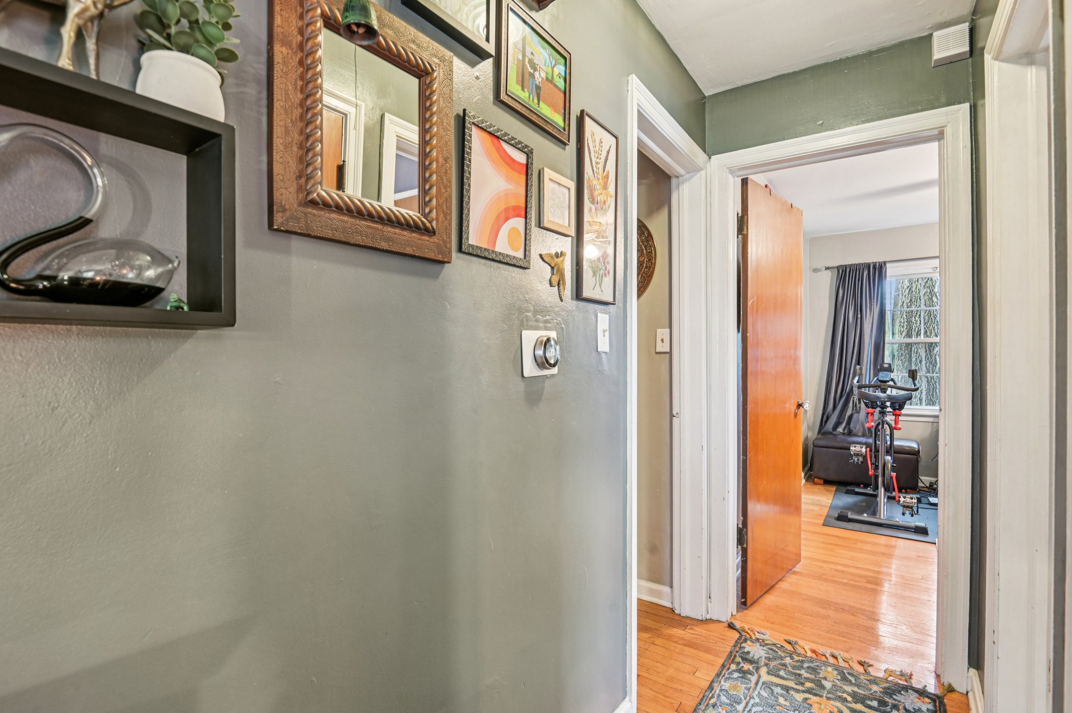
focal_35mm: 16
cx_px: 536
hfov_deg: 96.8
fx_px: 476
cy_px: 356
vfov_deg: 73.7
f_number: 8
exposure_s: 1/1.67
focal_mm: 16
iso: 400
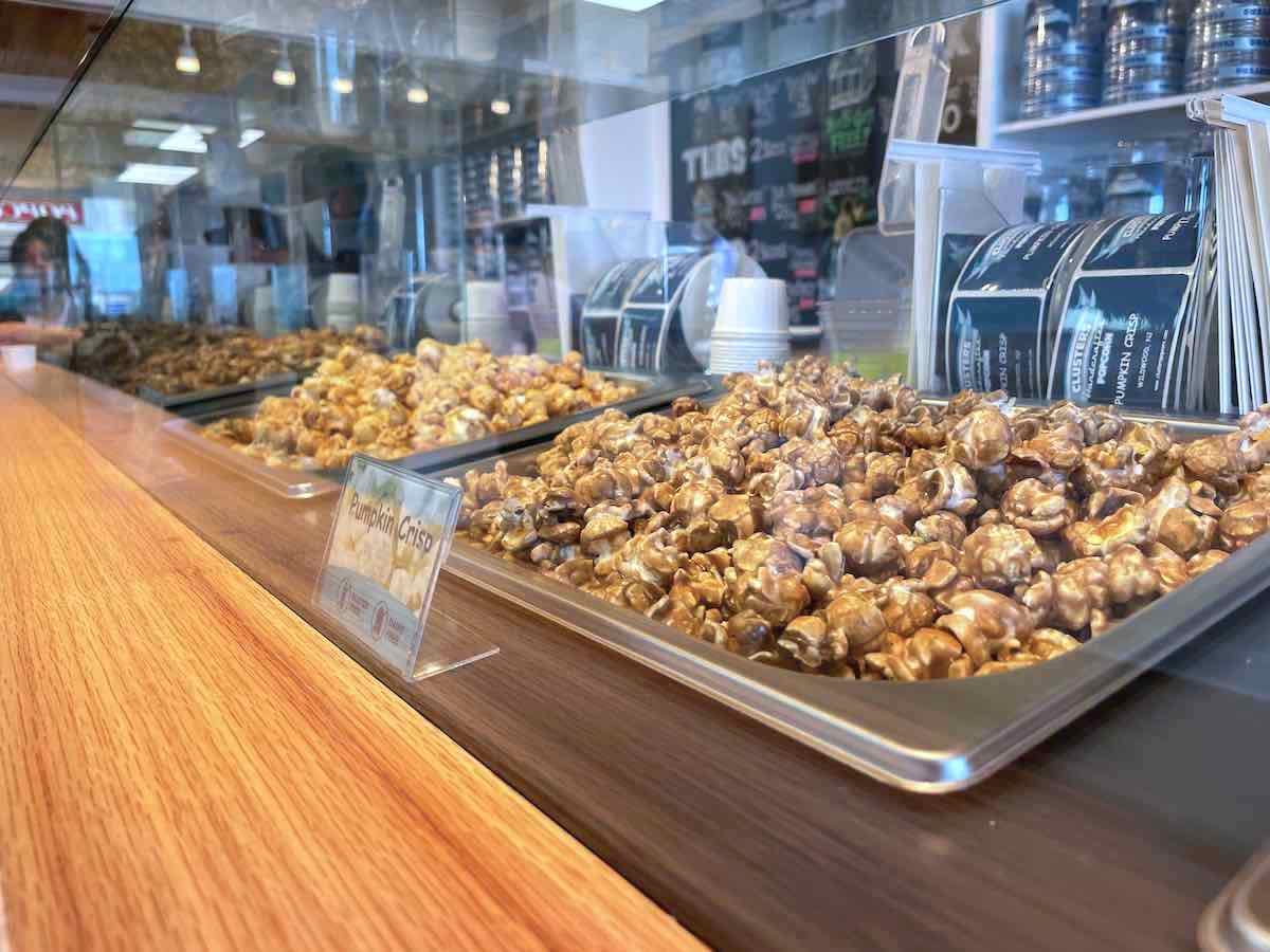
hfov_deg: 67.3
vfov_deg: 53.1
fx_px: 954
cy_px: 476
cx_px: 635
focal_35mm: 26
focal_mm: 4.2
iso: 80
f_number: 1.6
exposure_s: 1/120
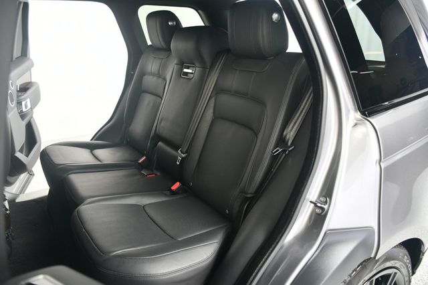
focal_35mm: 27
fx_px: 321
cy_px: 142
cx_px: 214
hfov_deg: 67.4
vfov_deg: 47.9
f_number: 3.5
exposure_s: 1/160
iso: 100
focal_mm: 18
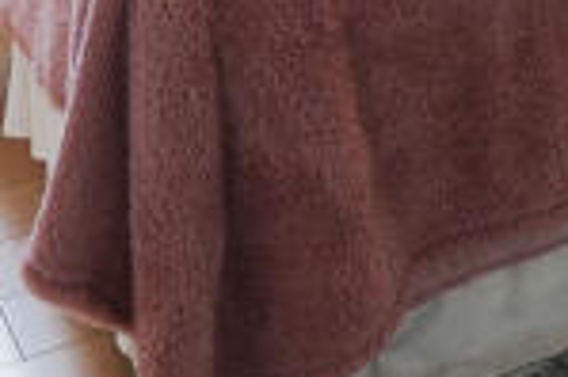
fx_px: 1623
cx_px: 854
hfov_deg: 17.8
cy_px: -288
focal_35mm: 103
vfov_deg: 12.2
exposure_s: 1/60
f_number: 4
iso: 250
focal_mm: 10
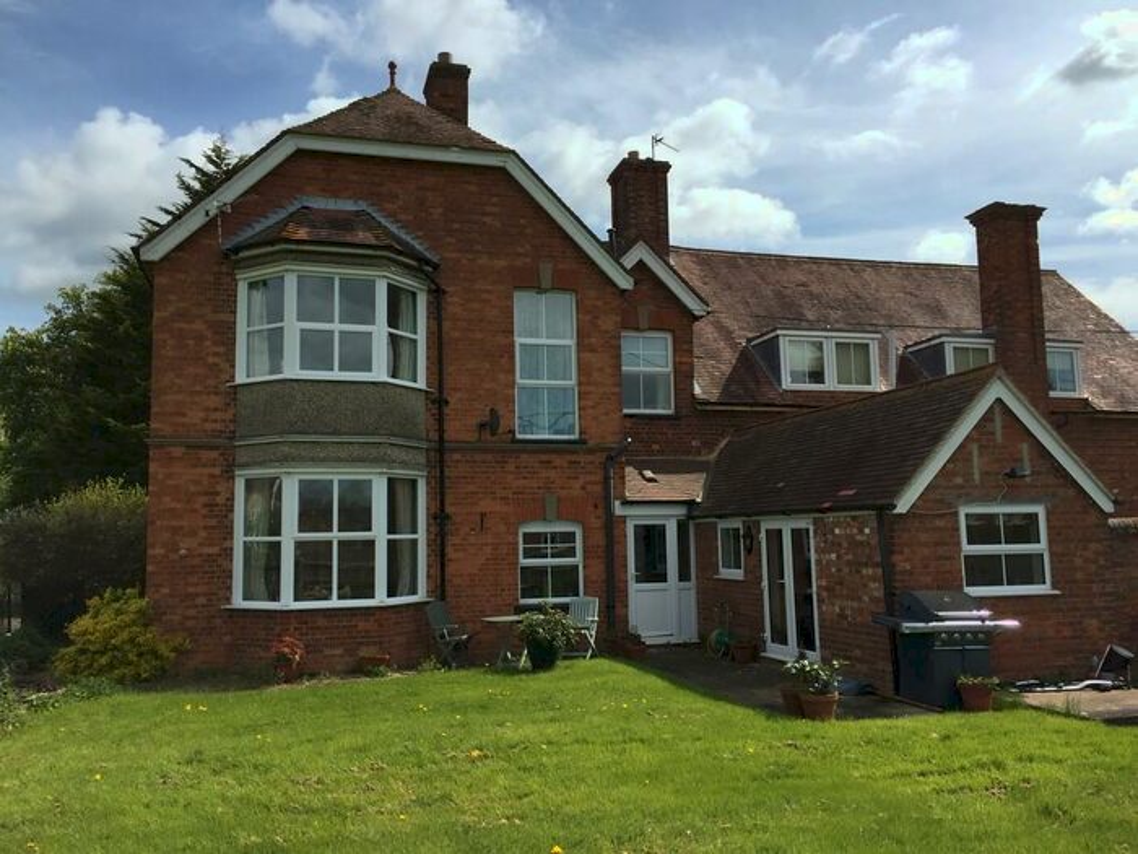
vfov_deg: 48.2
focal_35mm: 29
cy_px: 427
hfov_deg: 61.7
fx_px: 953
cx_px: 569
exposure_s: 1/2639
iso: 32
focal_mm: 4.15
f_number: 2.2
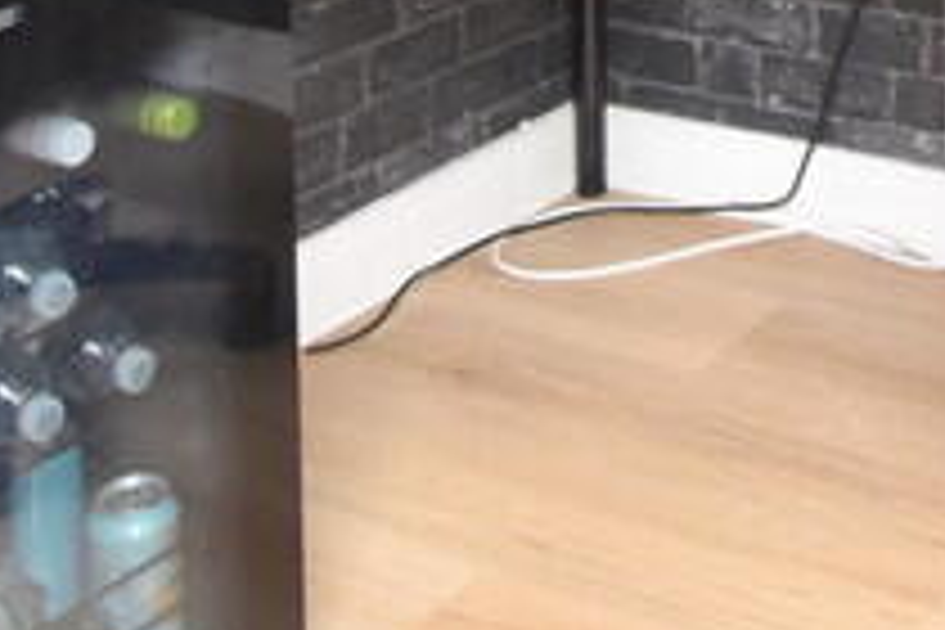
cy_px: -578
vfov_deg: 15.4
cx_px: 824
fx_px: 1916
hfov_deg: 26.9
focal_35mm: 73
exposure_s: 1/125
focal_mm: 10
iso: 900
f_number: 4.5
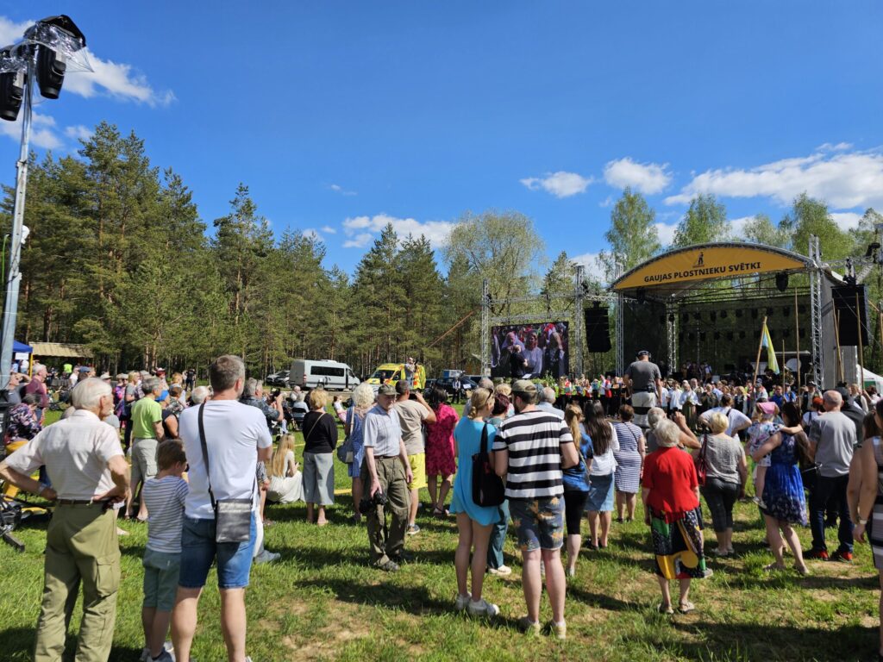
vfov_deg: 58.9
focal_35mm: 23
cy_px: 331
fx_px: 587
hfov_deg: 73.9
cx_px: 442
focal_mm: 6.3
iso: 10
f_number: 1.7
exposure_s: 1/742
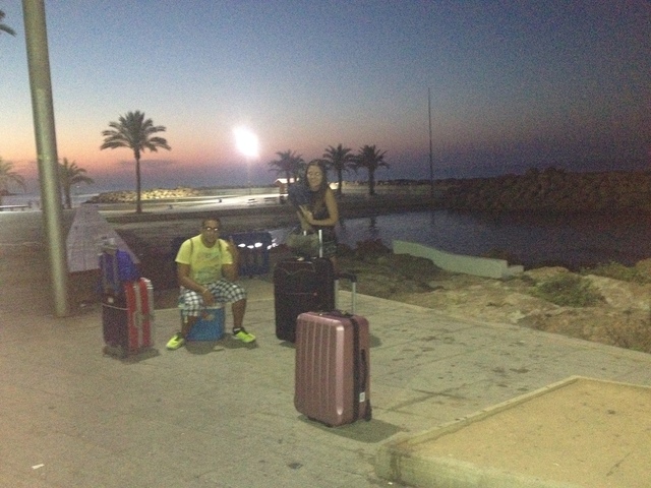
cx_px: 326
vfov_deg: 40.7
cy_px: 244
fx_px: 658
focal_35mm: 35
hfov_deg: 52.6
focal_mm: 4.28
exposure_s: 1/16
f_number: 2.4
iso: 800
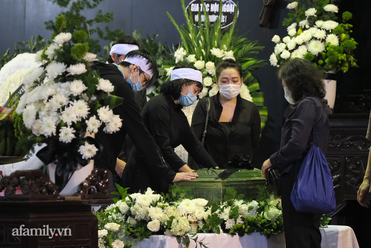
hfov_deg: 12.4
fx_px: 1711
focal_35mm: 166
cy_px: 124
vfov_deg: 8.3
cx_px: 186
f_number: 4
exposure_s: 1/125
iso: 8000
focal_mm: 110.6
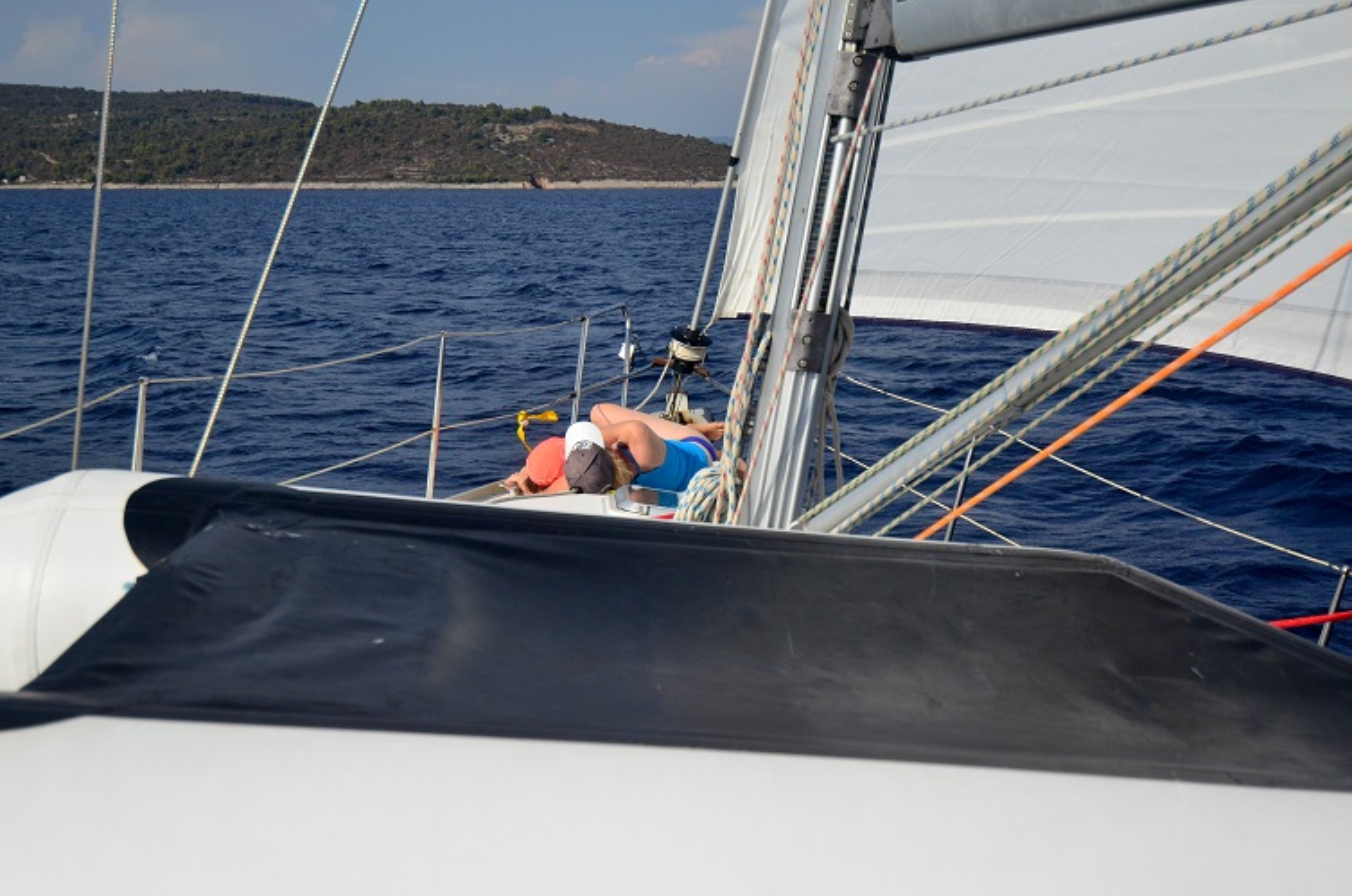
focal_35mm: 43
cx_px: 641
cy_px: 519
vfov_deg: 31.0
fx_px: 1612
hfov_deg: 45.5
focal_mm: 24
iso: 450
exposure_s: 1/8000
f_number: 4
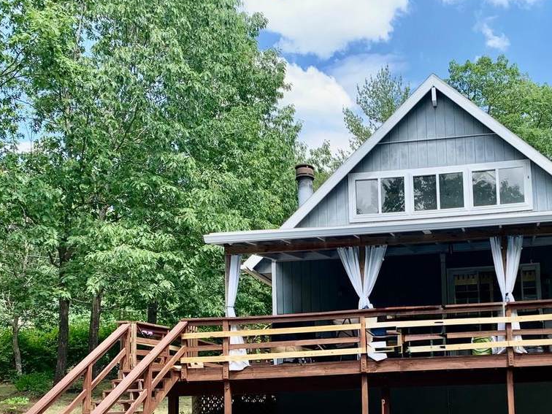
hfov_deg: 41.9
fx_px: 702
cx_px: 400
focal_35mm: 44
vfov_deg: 31.8
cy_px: 344
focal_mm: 4.25
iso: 25
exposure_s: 1/635
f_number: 1.8
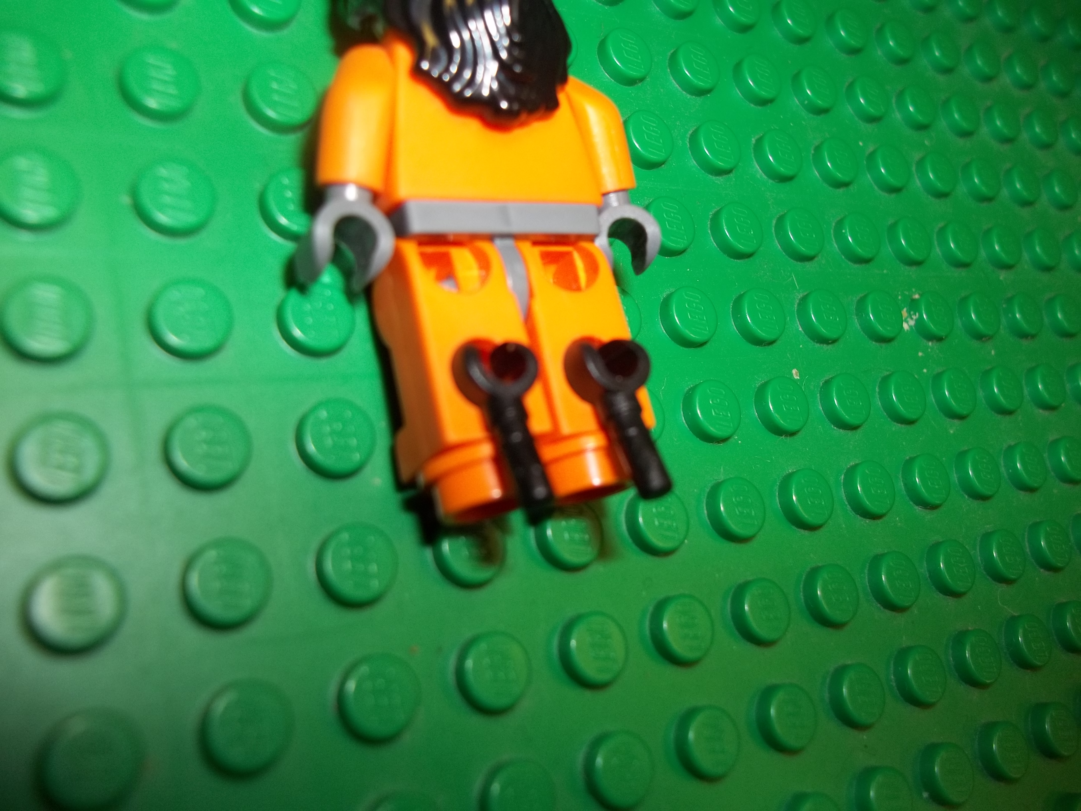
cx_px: 540
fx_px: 999
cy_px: 406
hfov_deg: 56.8
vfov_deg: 44.2
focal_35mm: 32
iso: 64
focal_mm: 5.7
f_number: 2.9
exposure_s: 1/30
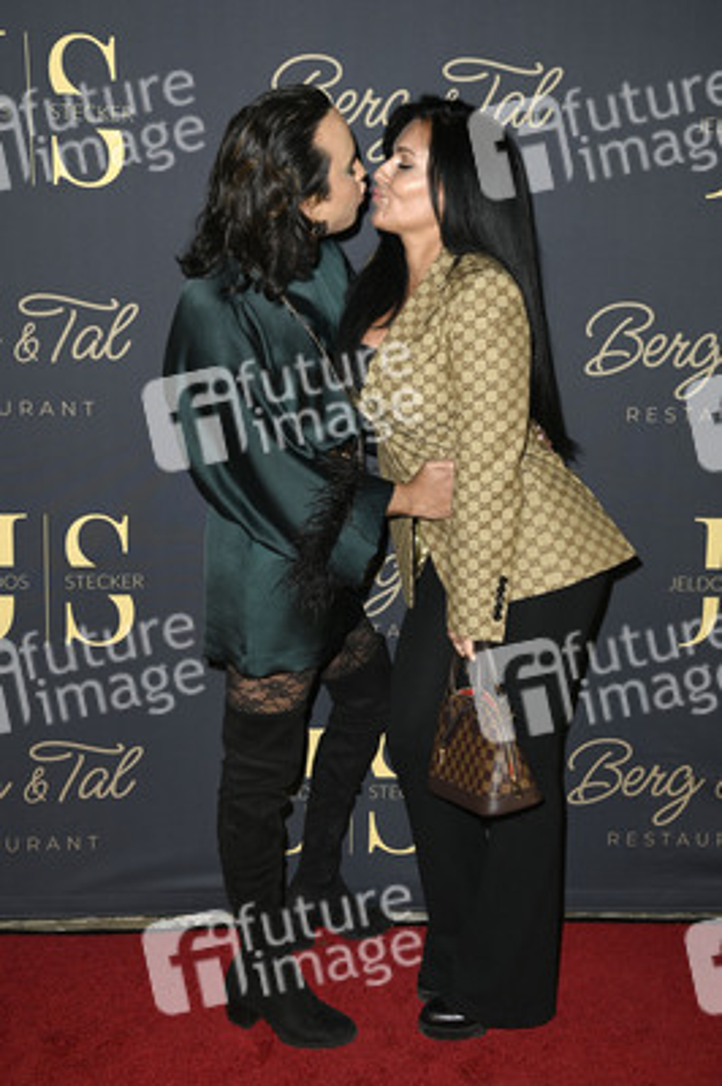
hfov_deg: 31.8
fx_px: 1266
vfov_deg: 46.4
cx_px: 361
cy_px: 543
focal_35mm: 42
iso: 500
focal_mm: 42
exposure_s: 1/250
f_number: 5.6
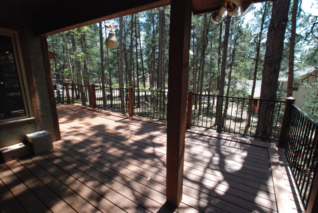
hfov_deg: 94.9
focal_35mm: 16
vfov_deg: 72.2
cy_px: 106
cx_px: 159
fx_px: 146
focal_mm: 11
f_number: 11
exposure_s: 1/400
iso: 2000
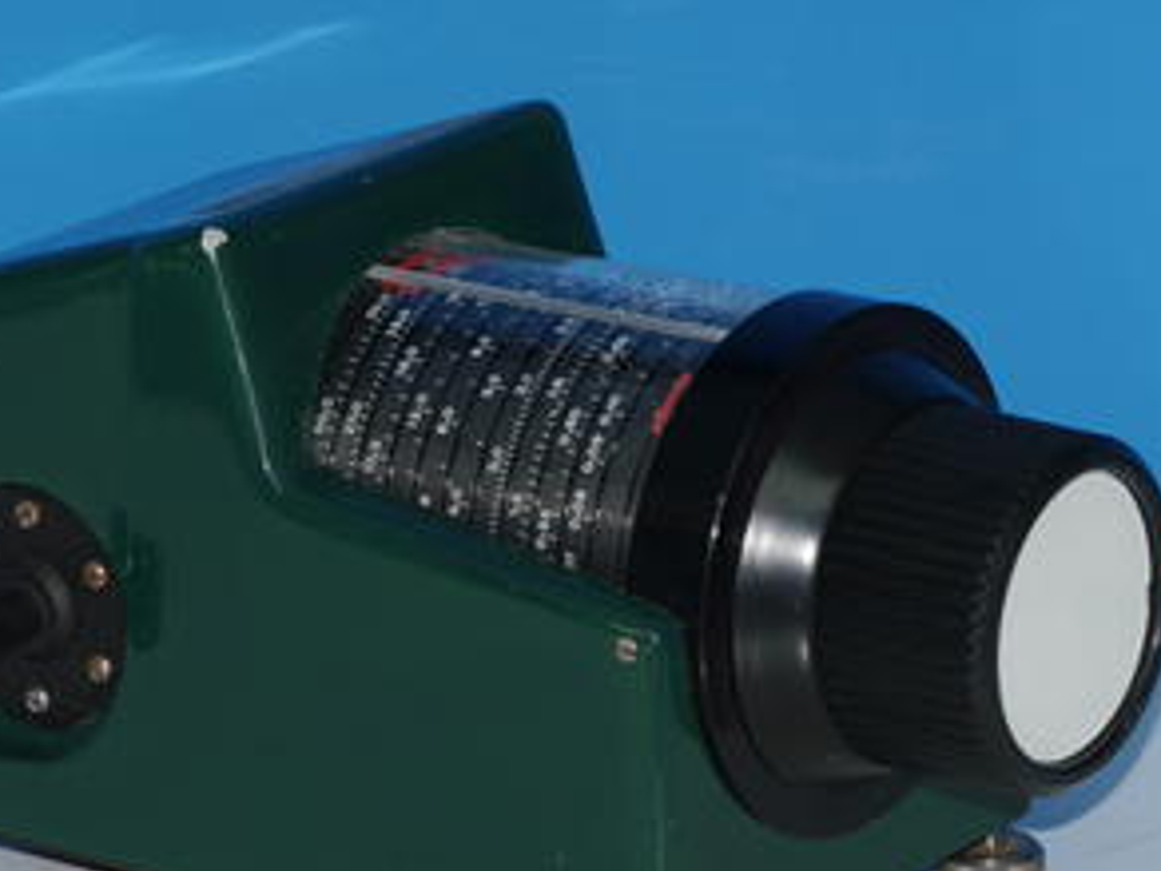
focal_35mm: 230
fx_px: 7714
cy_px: 589
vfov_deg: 6.5
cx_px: 477
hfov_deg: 8.6
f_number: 11
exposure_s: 1/60
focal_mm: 84
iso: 400
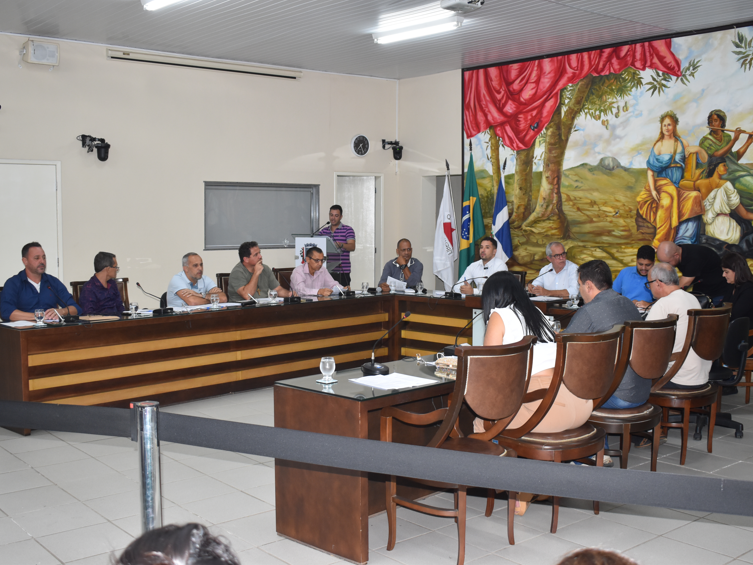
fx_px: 848
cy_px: 282
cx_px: 370
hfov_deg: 47.9
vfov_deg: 36.8
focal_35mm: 39
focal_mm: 24
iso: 800
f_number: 4.5
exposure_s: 1/80
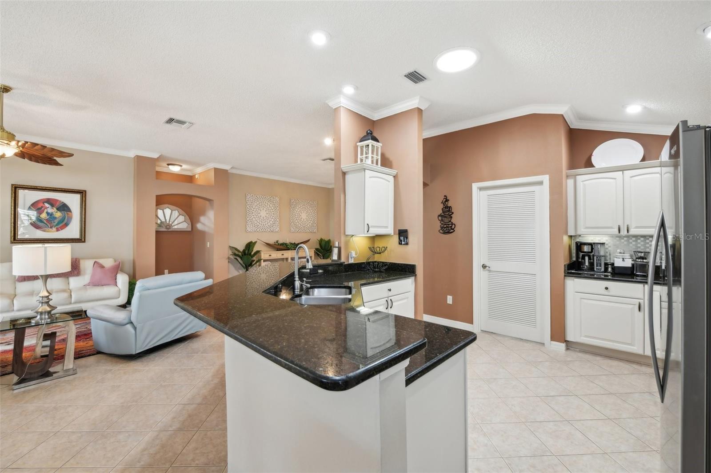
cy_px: 236
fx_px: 296
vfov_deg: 77.3
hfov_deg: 100.4
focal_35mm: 15
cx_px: 356
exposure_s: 1/6
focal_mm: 15
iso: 400
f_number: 8
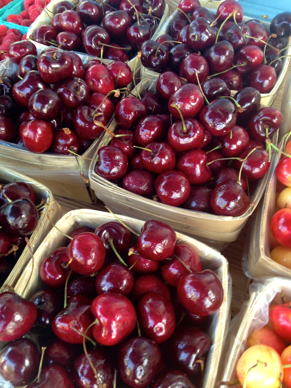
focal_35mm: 33
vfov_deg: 55.4
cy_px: 194
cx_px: 146
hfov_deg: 42.9
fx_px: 370
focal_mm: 4.12
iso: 50
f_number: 2.4
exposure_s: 1/30
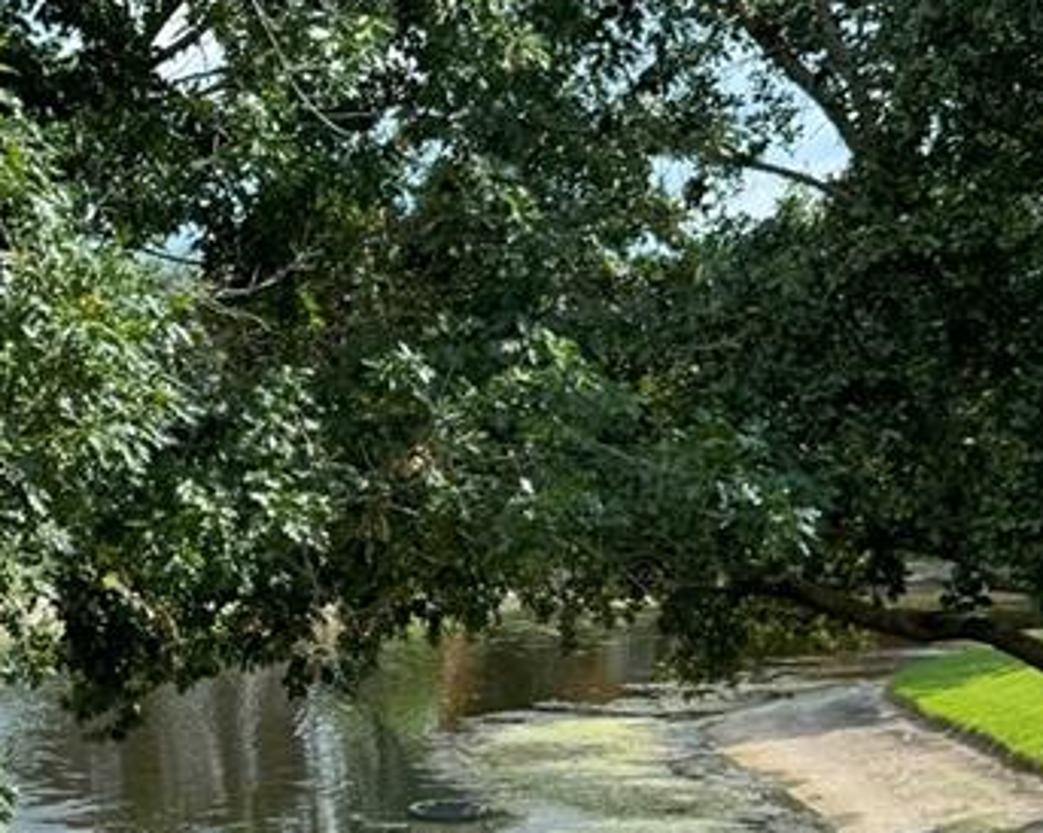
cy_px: 757
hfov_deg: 22.6
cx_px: 73
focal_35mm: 82
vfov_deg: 18.4
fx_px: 2530
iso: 80
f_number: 1.78
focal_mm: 6.76
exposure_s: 1/2252
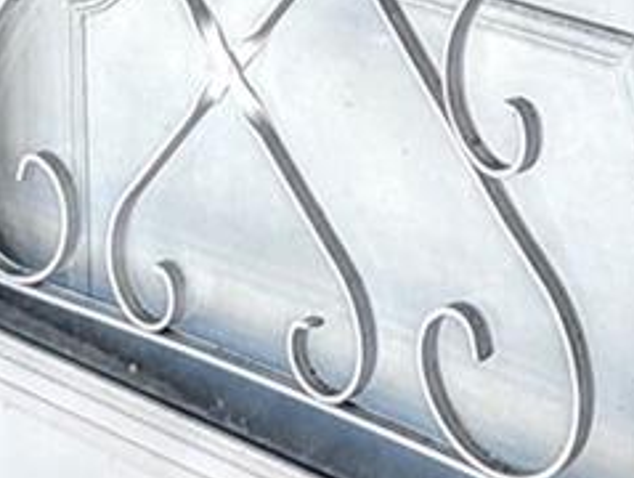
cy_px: -754
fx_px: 2935
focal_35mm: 160
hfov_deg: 12.0
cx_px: 772
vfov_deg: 8.4
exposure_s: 1/270
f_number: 1.85
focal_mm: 6.81
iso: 44
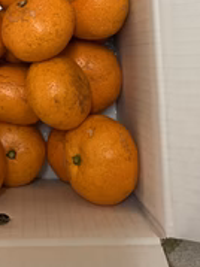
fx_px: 447
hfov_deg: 24.4
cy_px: -13
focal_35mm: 58
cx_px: 15
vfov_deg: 30.4
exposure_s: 1/33
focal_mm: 4.25
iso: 320
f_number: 1.8
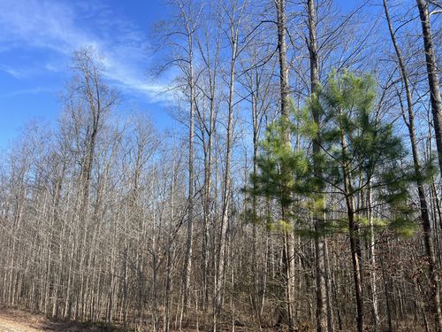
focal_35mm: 26
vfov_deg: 53.1
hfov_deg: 67.3
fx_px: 332
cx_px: 221
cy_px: 166
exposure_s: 1/1972
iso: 50
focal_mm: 5.7
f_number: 1.5
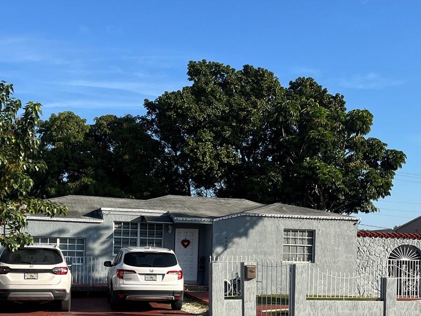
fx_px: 645
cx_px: 215
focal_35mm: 53
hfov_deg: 36.2
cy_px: 248
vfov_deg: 27.0
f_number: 1.5
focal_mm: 5.7
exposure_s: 1/3704
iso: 50
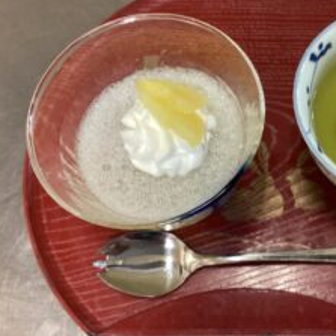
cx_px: 273
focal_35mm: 46
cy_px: 153
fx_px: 505
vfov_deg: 36.8
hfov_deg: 35.5
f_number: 2.4
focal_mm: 3.3
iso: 320
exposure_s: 1/60
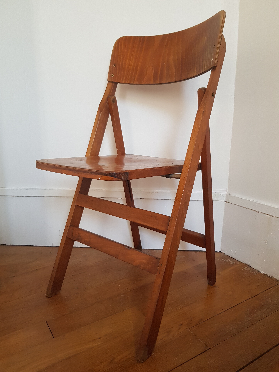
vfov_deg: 67.3
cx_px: 140
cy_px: 186
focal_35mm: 26
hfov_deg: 53.1
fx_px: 279
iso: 160
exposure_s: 1/50
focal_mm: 4.2
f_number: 1.7
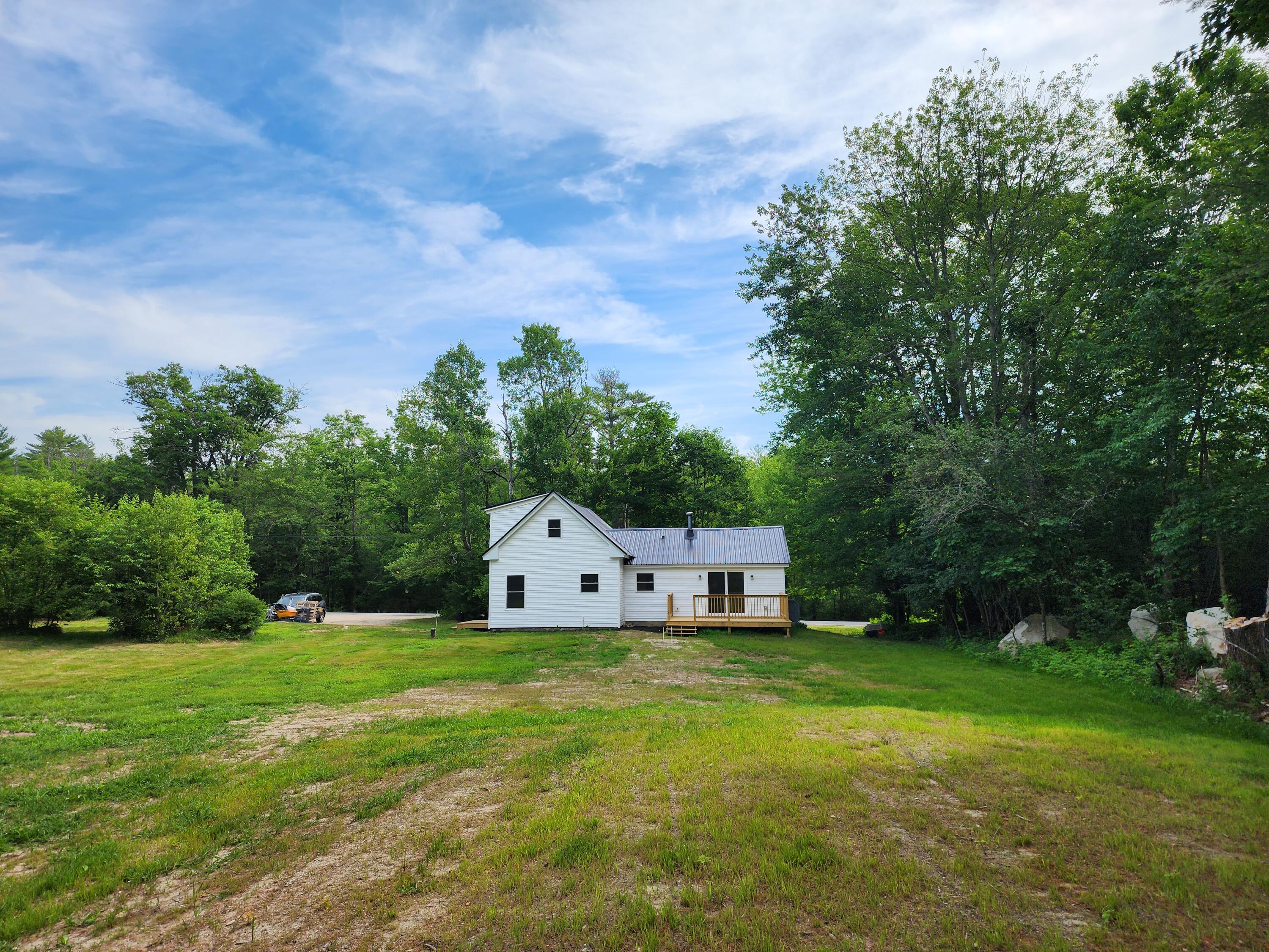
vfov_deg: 58.9
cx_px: 634
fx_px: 843
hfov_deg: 73.9
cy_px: 476
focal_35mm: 23
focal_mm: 6.4
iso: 12
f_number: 1.8
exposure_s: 1/1067
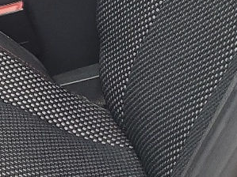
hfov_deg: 12.4
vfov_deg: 10.5
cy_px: -40
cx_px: -247
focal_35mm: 139
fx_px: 951
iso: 50
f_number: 1.5
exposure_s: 1/256
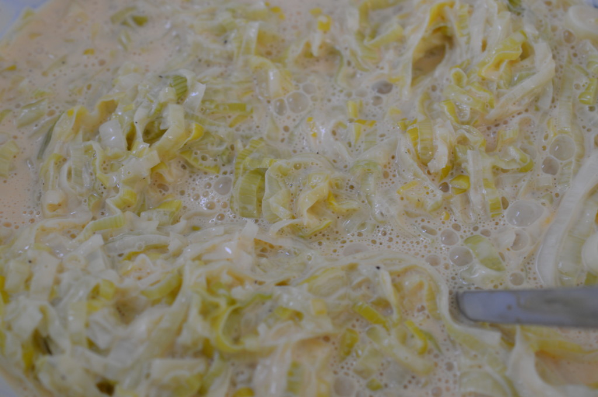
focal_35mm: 60
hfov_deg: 33.4
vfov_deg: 22.6
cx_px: 299
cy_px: 198
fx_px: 995
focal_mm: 40
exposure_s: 1/80
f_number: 4.5
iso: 400
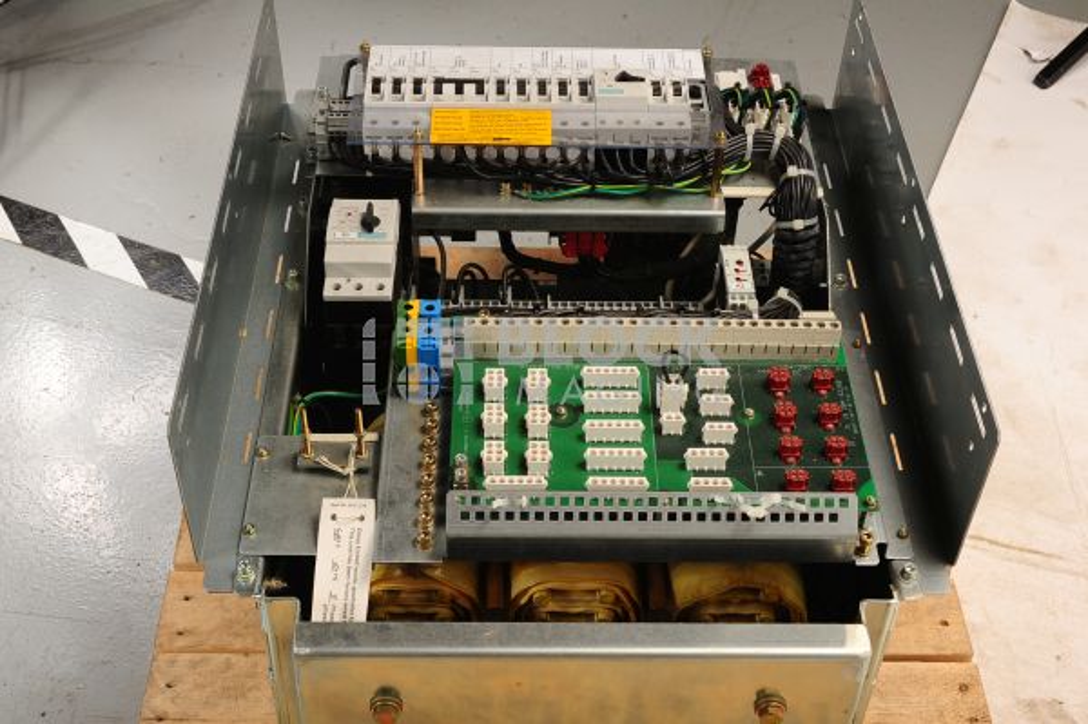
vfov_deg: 26.9
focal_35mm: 50
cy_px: 362
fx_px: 1510
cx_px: 544
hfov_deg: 39.6
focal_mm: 50
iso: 320
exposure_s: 1/160
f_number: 14
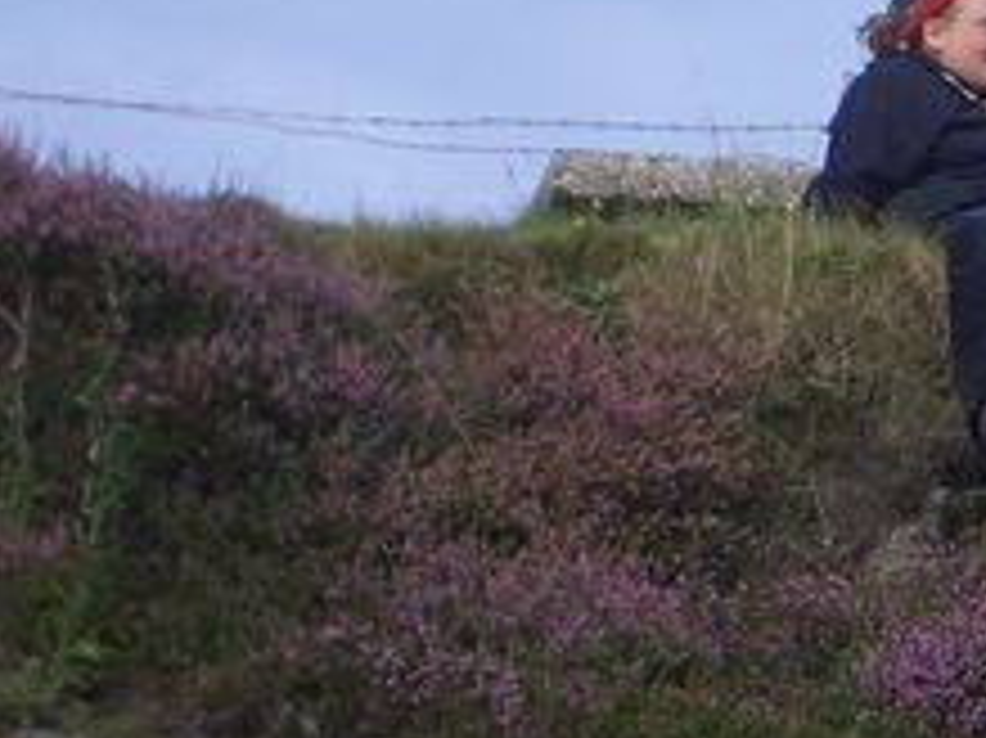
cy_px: 117
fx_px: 8199
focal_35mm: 288
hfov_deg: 6.8
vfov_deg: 5.2
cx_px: 1198
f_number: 4.8
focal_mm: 17.4
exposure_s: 1/400
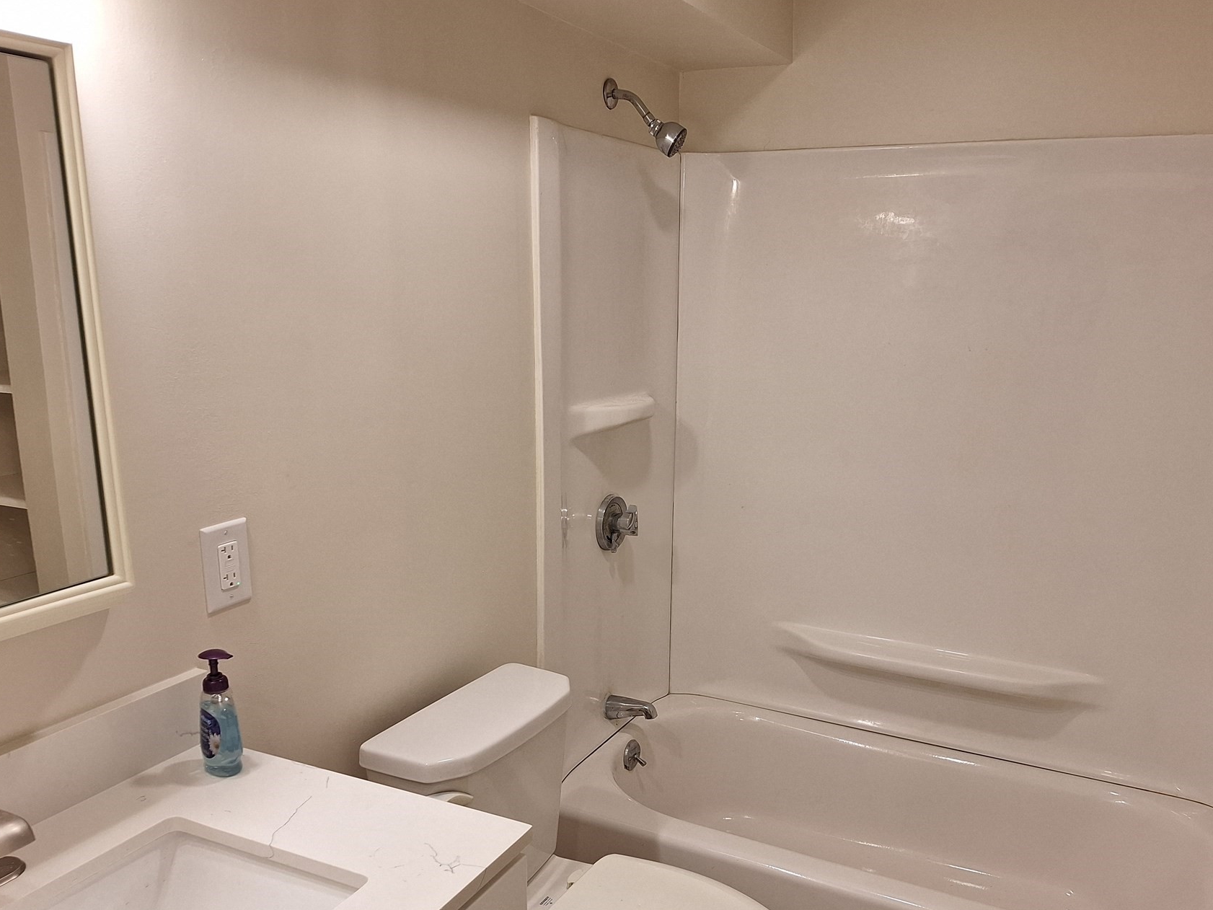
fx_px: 981
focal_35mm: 28
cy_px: 524
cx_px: 648
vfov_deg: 49.6
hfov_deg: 63.4
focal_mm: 5.54
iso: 50
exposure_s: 1/60
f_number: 1.8
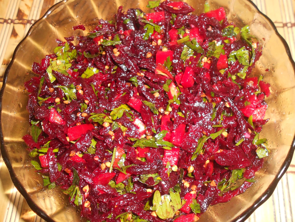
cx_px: 148
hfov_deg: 56.8
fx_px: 273
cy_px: 111
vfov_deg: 44.2
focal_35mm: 32
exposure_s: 1/30
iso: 200
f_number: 9
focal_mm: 6
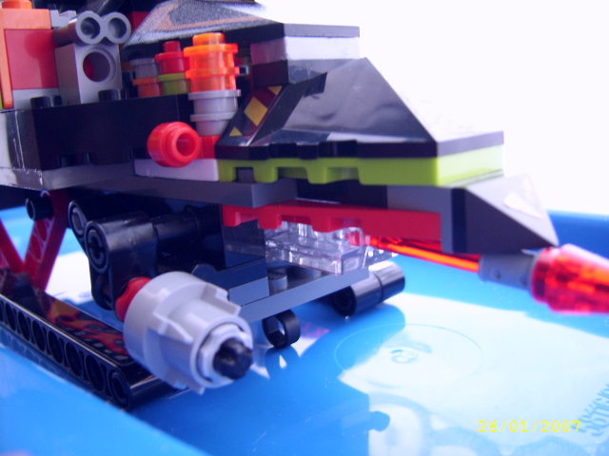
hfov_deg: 52.6
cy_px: 228
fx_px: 616
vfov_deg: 40.7
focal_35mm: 35
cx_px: 304
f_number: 2.8
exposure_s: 1
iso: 100
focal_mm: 5.95
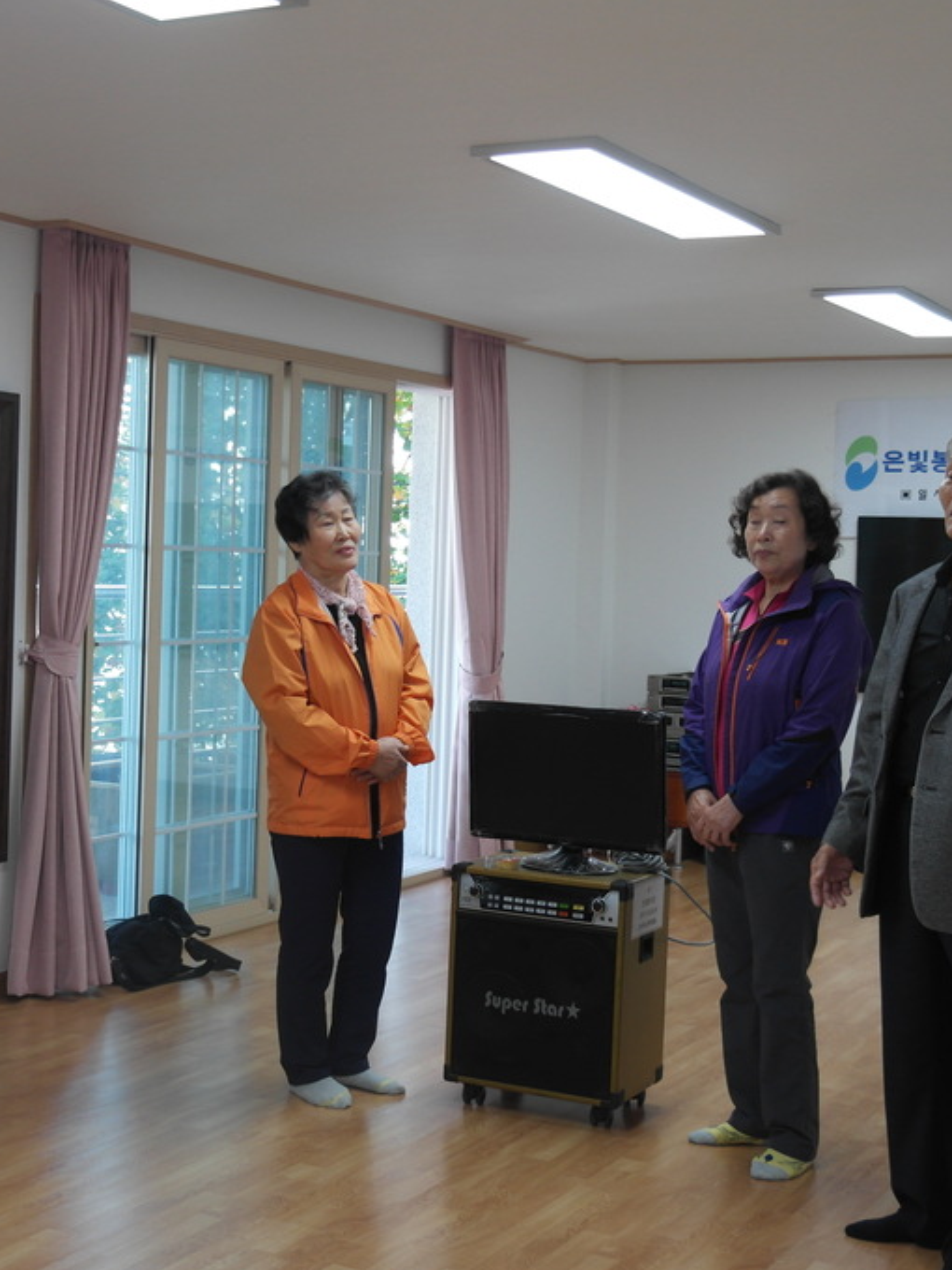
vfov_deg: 34.9
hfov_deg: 26.5
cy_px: 636
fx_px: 2017
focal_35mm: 55
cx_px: 418
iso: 400
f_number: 4
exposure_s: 1/60
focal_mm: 25
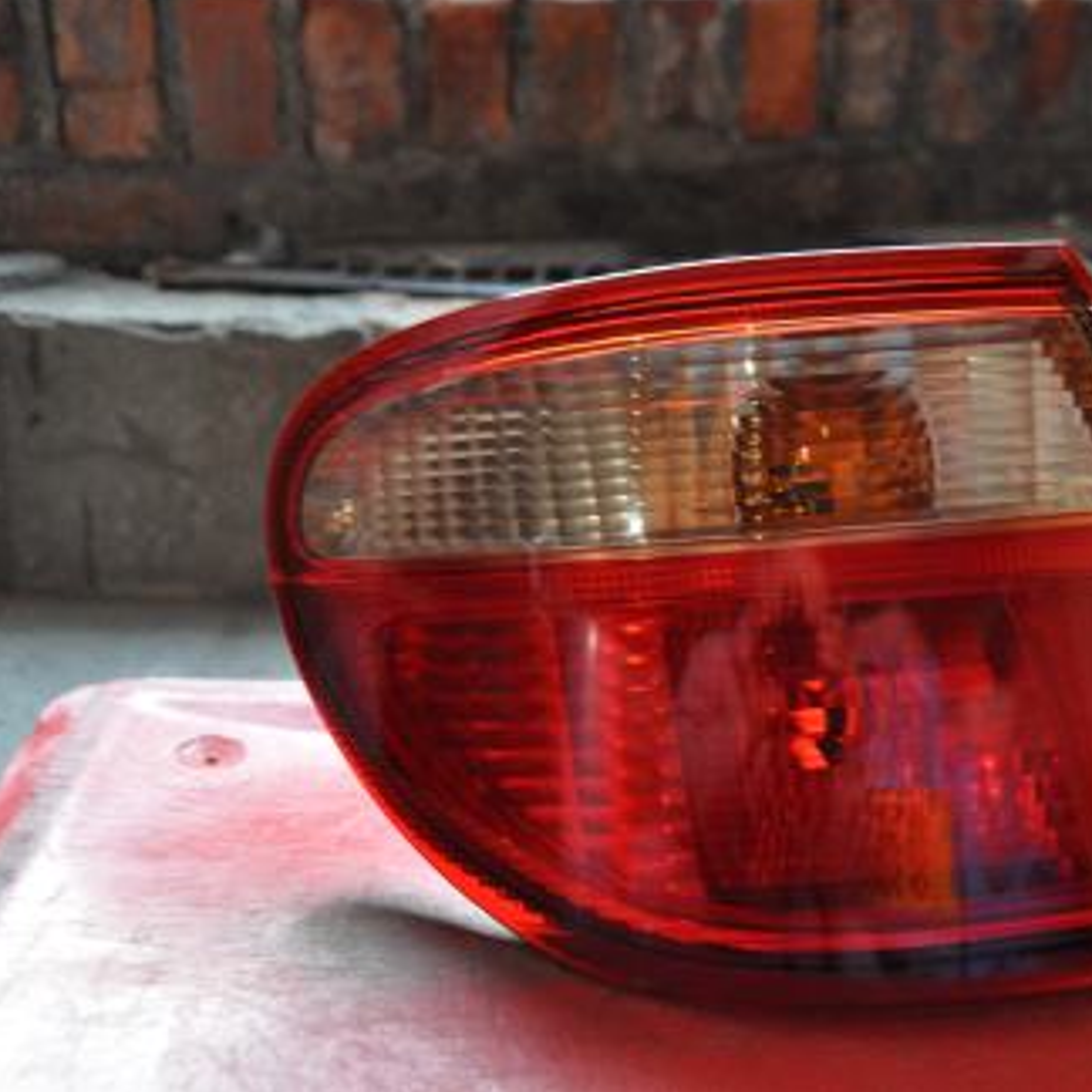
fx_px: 1963
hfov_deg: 30.7
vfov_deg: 31.1
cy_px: 539
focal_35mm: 55
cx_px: 768
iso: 1600
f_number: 4
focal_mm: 28
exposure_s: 1/20
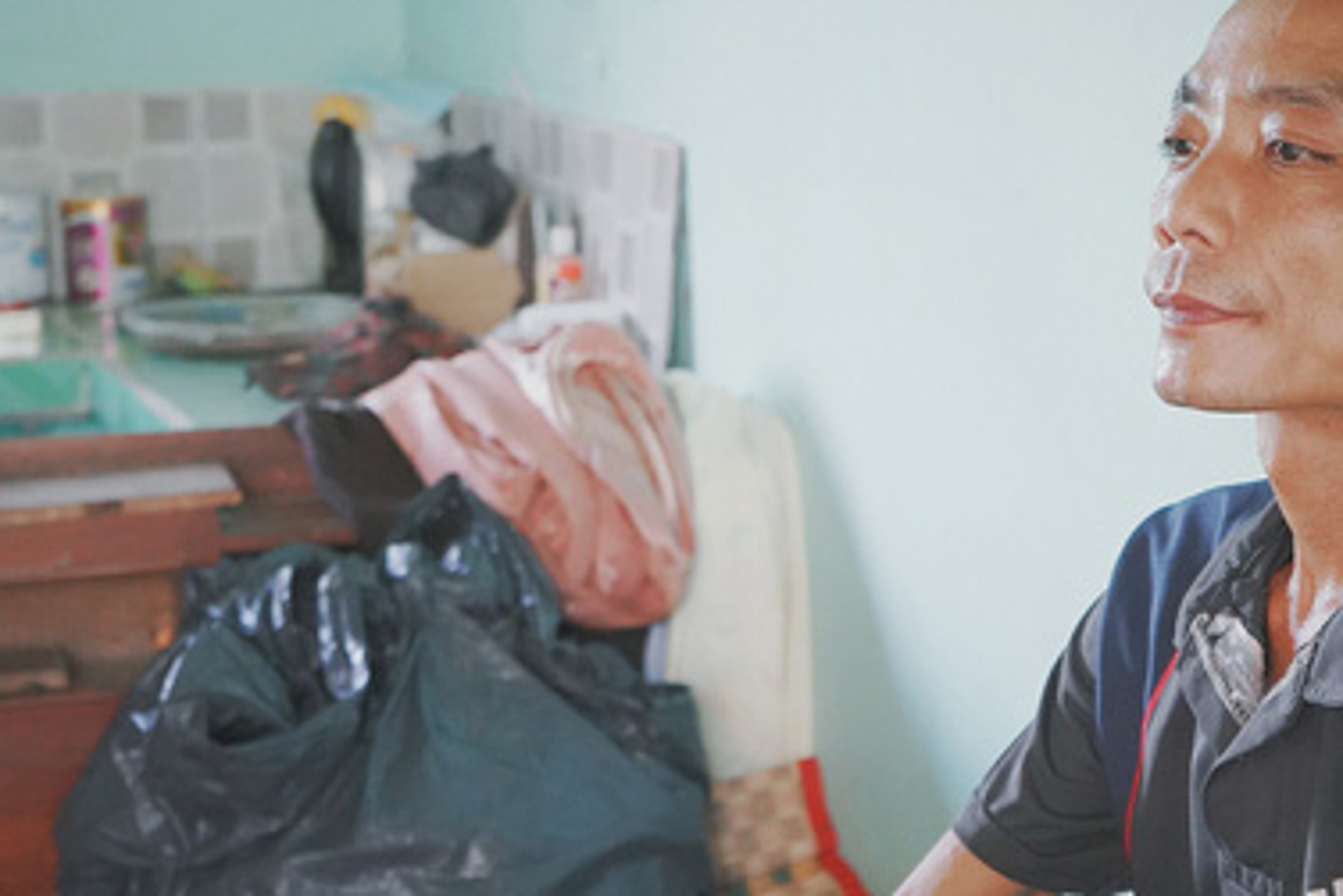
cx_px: 861
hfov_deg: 24.1
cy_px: 512
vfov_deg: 16.3
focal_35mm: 84
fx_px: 3135
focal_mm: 51
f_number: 4.5
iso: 6400
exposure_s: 1/160
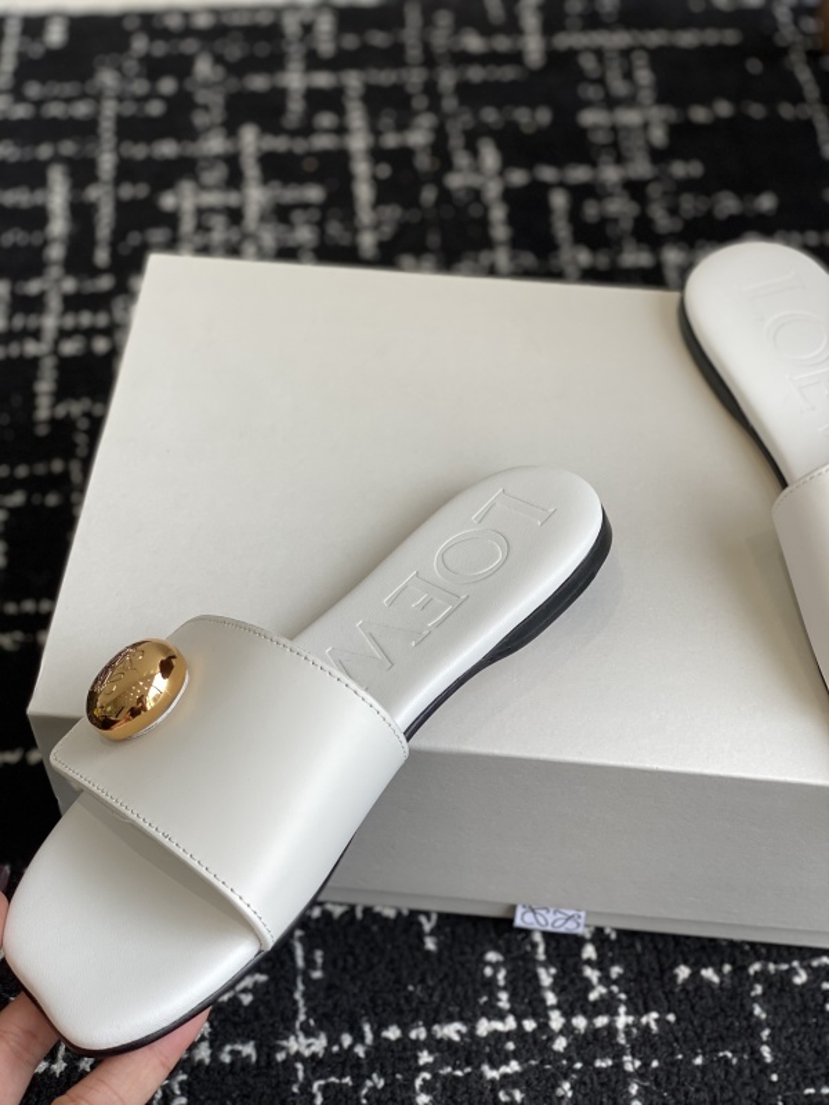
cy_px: 552
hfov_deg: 28.0
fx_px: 1660
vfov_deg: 36.8
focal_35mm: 52
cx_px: 414
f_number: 2
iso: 20
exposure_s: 1/272
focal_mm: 6
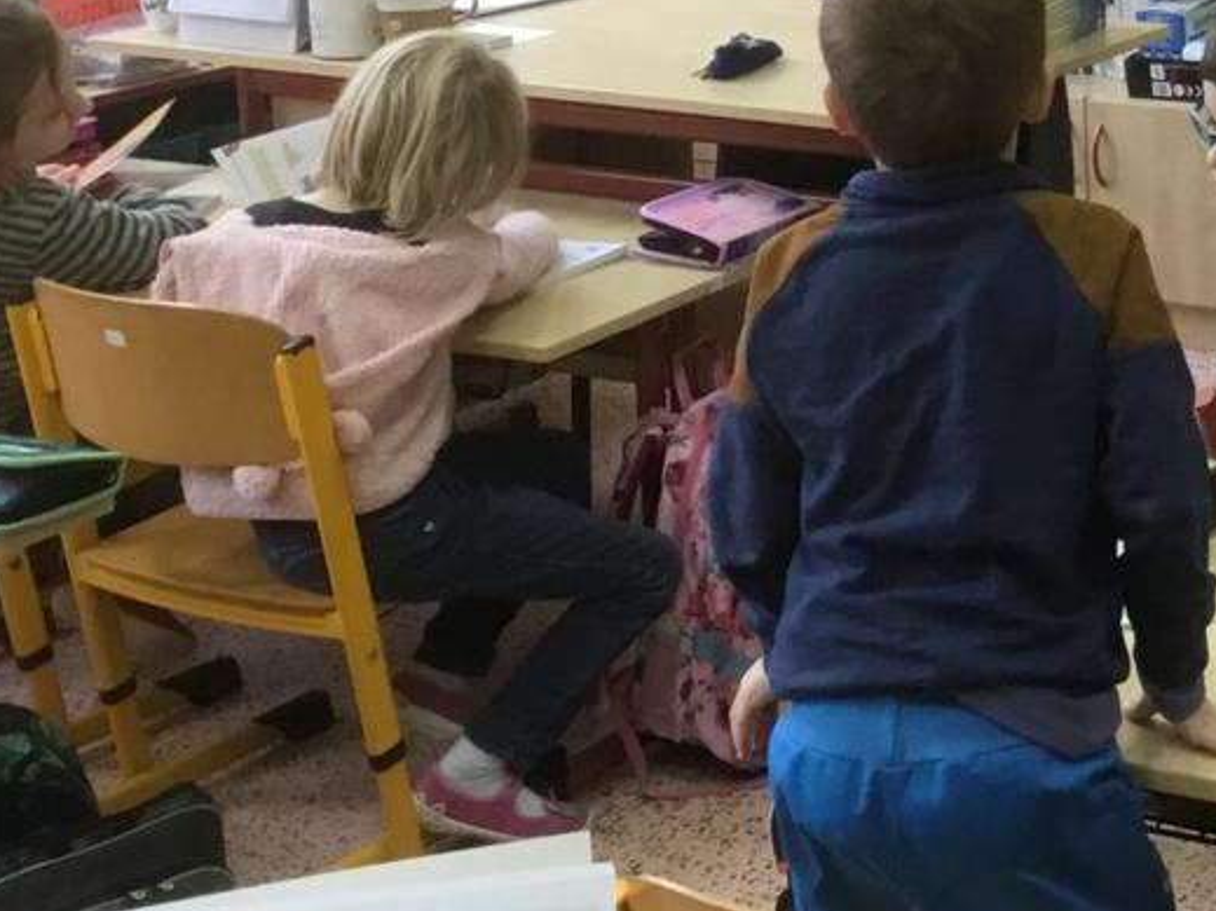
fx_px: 2810
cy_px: -87
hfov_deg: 22.3
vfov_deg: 17.8
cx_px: 1516
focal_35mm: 80
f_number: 2.4
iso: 50
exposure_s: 1/33
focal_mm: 3.3
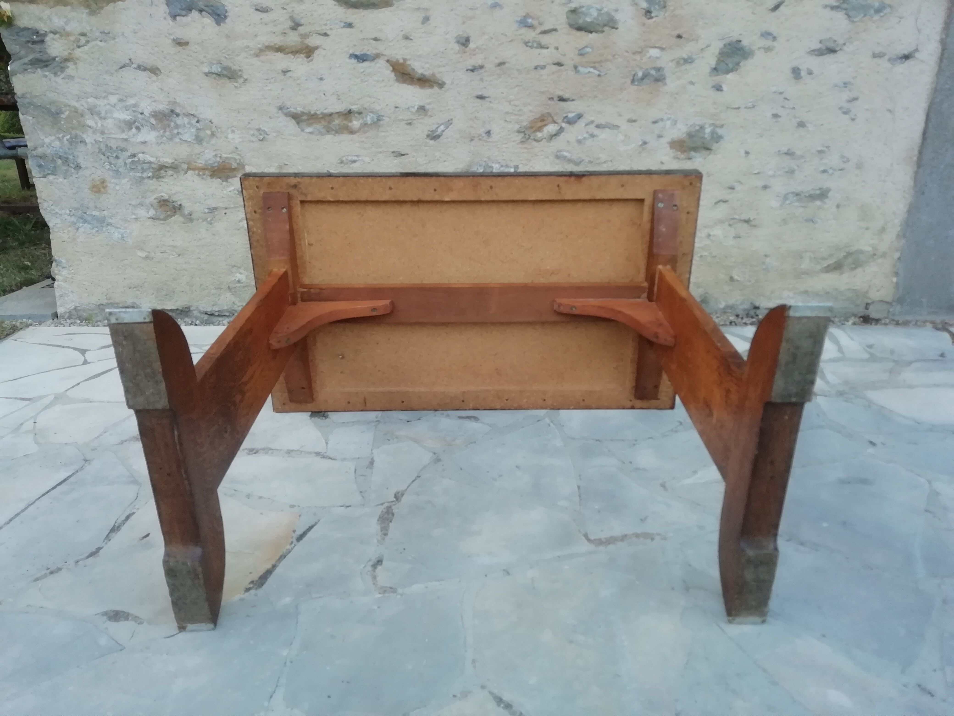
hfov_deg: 67.3
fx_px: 717
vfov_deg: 53.1
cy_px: 358
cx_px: 477
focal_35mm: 26
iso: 80
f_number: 2.2
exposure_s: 1/33.3
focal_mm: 3.46
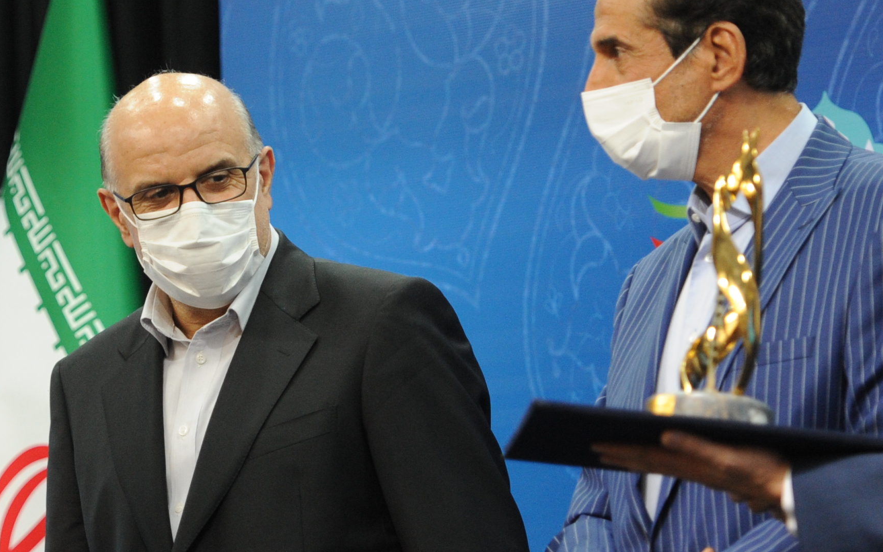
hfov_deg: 6.4
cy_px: 299
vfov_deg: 4.0
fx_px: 7894
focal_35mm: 328
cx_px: 245
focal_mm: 130
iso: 1600
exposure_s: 1/400
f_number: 2.8
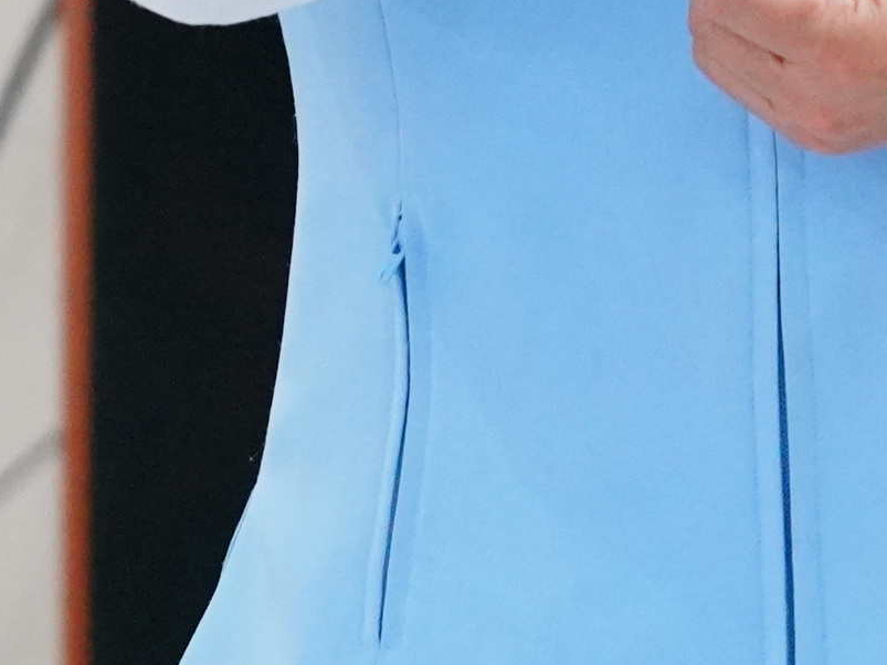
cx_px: 1079
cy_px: -719
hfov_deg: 1.5
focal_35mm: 1364
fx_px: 34946
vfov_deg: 1.1
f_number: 4
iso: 3200
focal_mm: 191
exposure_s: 1/250
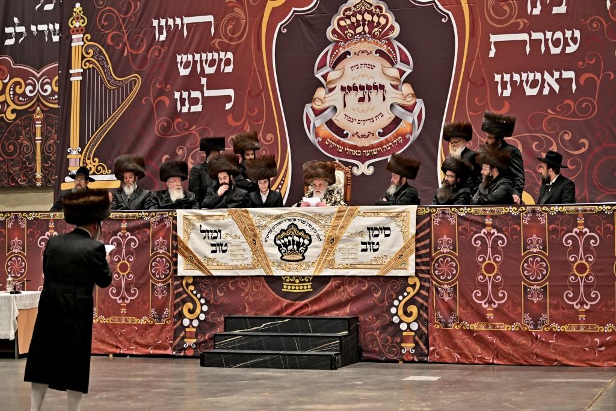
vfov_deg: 17.5
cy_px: 206
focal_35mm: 78
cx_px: 308
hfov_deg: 26.0
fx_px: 1335
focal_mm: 78
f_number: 2.8
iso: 320
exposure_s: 1/320
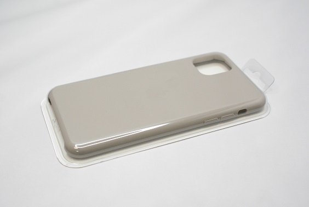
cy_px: 104
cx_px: 154
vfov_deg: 25.8
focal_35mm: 52
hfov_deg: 37.8
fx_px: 451
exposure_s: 1/320
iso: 1600
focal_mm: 35
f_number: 5.6
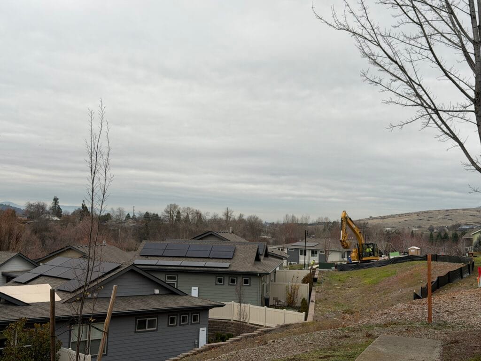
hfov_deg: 39.7
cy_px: 180
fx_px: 667
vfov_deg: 30.3
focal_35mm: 48
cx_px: 240
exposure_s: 1/472
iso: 64
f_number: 1.78
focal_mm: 6.76
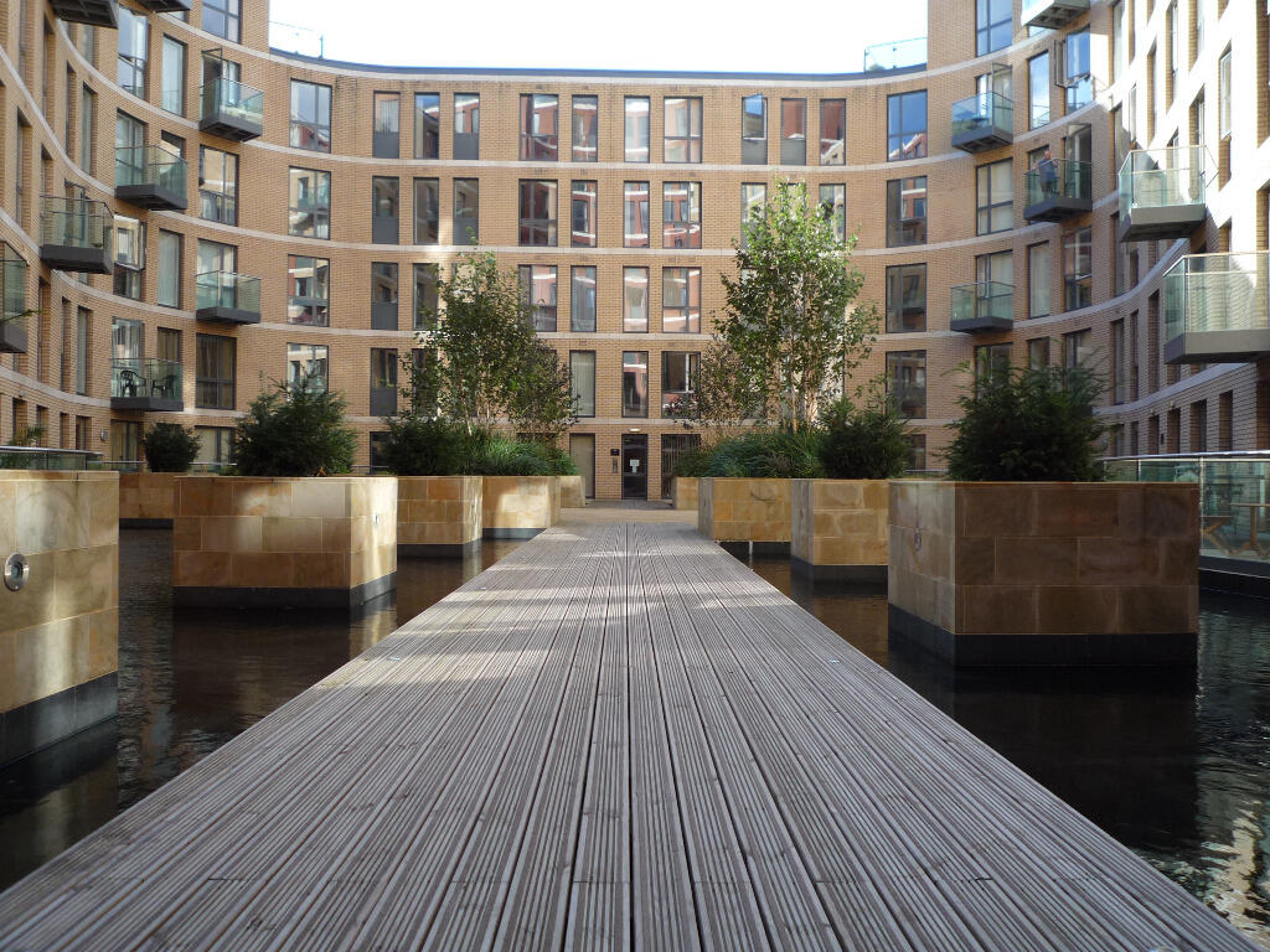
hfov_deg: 69.4
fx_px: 917
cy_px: 476
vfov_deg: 54.9
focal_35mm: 25
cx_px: 635
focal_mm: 4.4
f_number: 2.8
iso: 100
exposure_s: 1/250
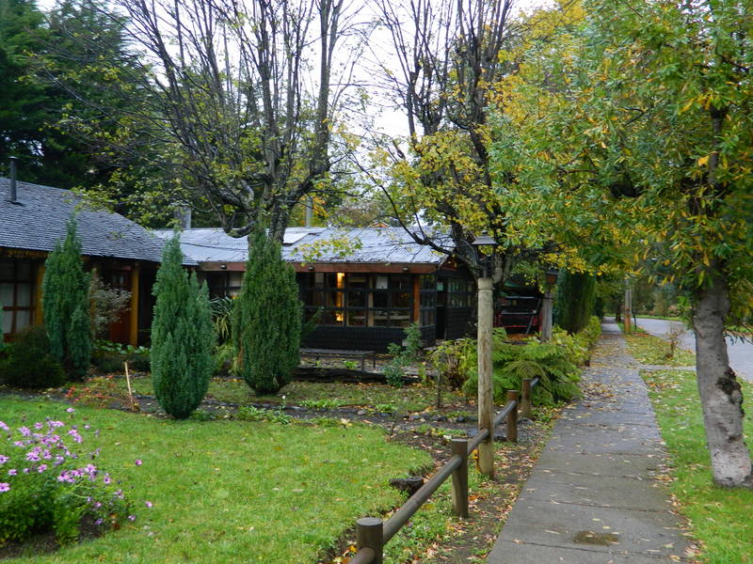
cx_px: 376
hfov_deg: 52.6
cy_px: 282
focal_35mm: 35
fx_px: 761
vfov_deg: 40.7
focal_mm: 6.2
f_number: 3.3
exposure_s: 1/30
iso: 110
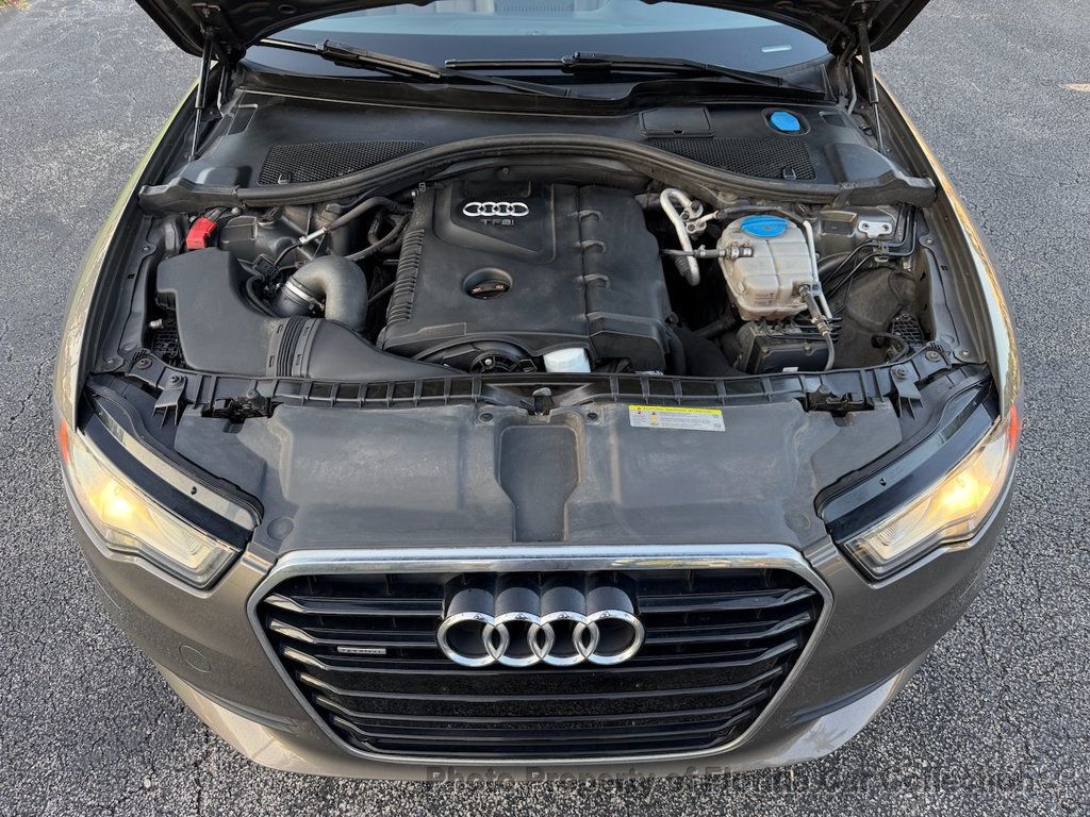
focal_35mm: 24
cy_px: 408
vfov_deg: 56.8
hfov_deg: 71.6
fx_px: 756
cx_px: 545
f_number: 1.78
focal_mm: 6.76
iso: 125
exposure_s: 1/123
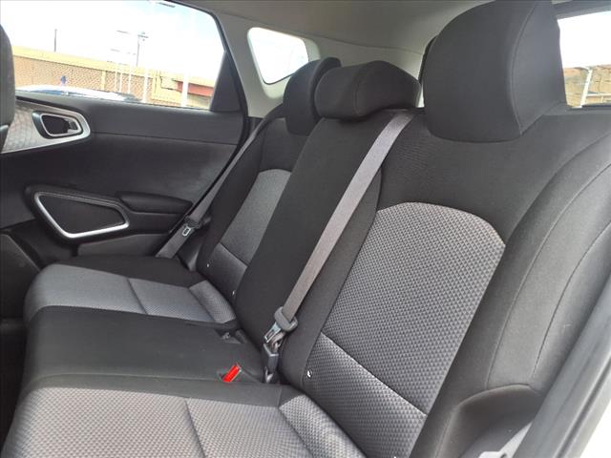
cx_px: 306
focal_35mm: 27
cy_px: 229
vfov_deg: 51.4
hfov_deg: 65.3
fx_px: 477
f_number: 1.9
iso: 64
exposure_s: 1/120
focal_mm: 3.58
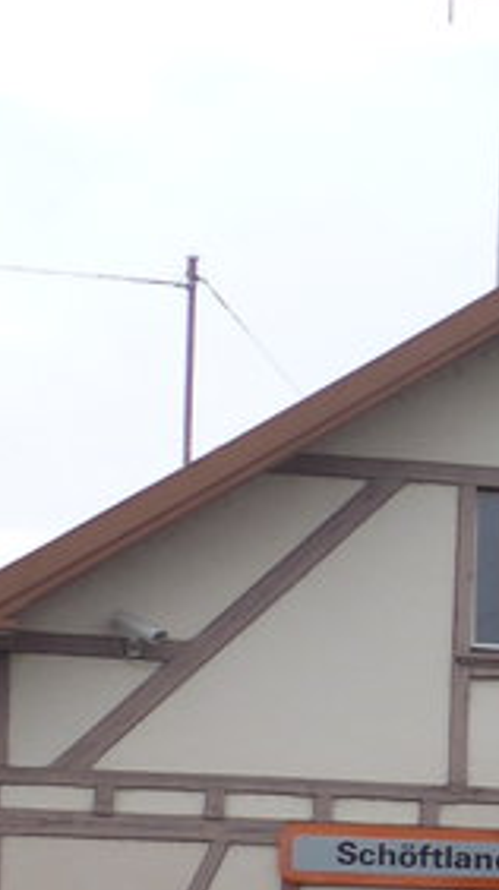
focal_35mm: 181
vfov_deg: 11.8
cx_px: 1841
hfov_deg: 5.9
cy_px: 846
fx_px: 4270
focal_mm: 8
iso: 80
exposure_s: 1/400
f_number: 2.8
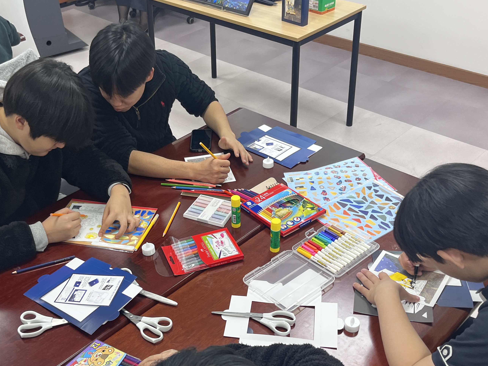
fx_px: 564
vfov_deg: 35.5
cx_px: 201
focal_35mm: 40
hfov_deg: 46.6
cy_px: 250
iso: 64
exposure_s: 1/60
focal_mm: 5.1
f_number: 1.6
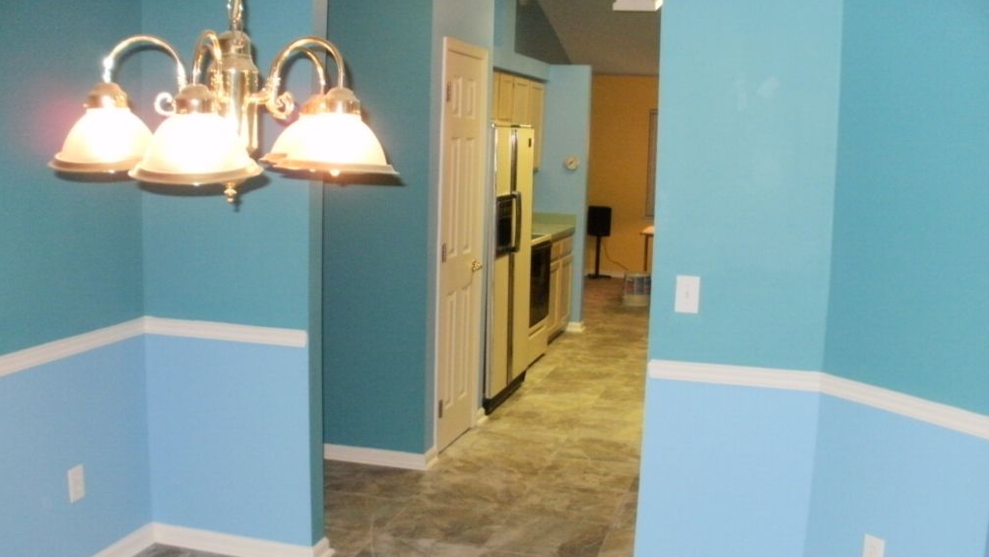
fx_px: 1049
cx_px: 488
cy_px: 350
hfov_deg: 50.5
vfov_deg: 29.6
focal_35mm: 40
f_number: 3.5
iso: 320
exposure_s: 1/30
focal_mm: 6.3
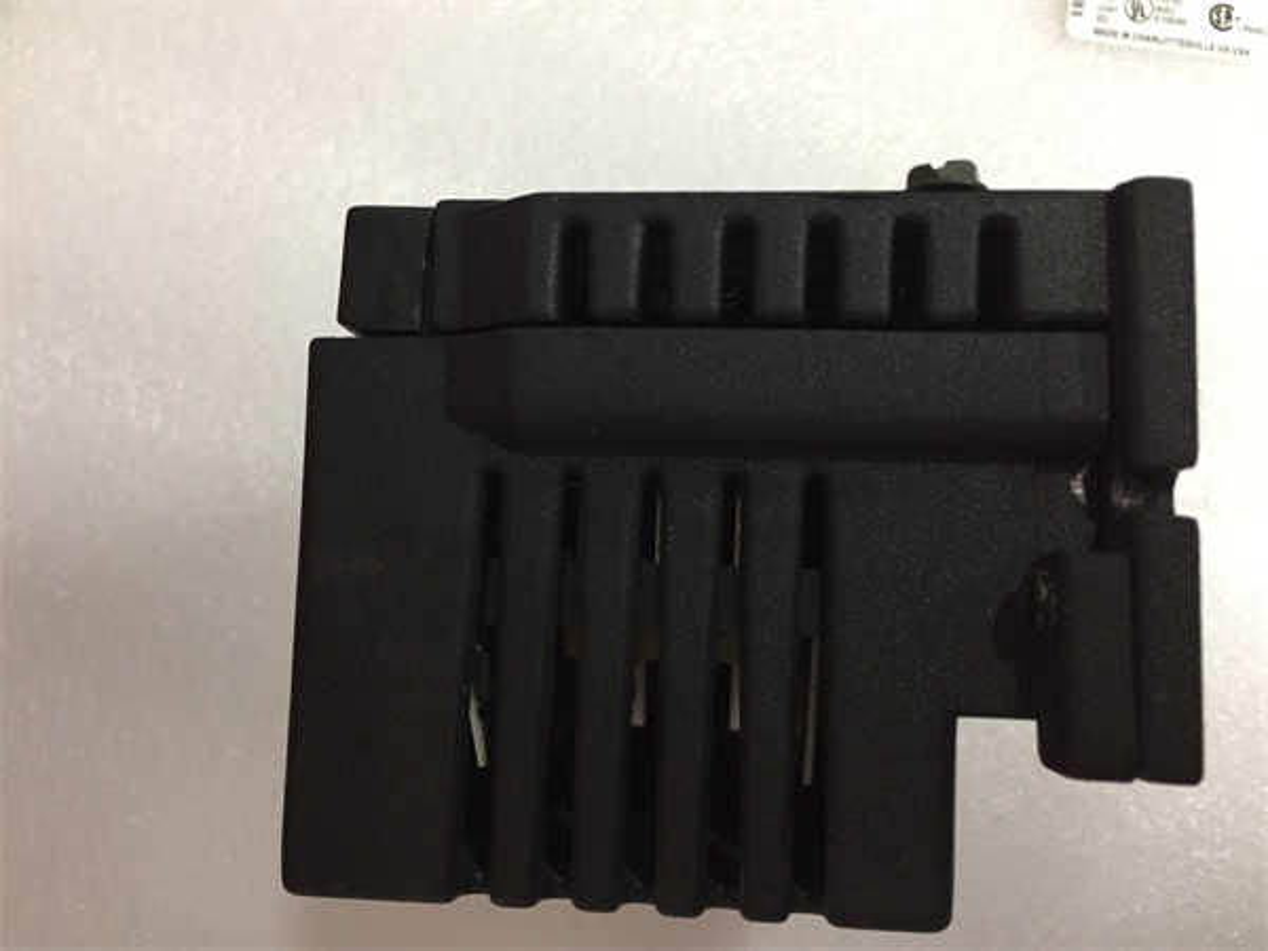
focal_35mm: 29
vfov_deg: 48.2
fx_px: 1062
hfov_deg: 61.7
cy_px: 476
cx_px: 634
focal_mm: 4.15
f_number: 2.2
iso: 200
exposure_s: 1/33
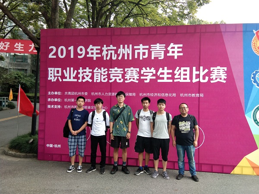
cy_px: 97
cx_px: 130
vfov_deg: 45.4
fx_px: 232
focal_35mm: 31
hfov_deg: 58.4
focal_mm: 3.69
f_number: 2.2
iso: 80
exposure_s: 1/50
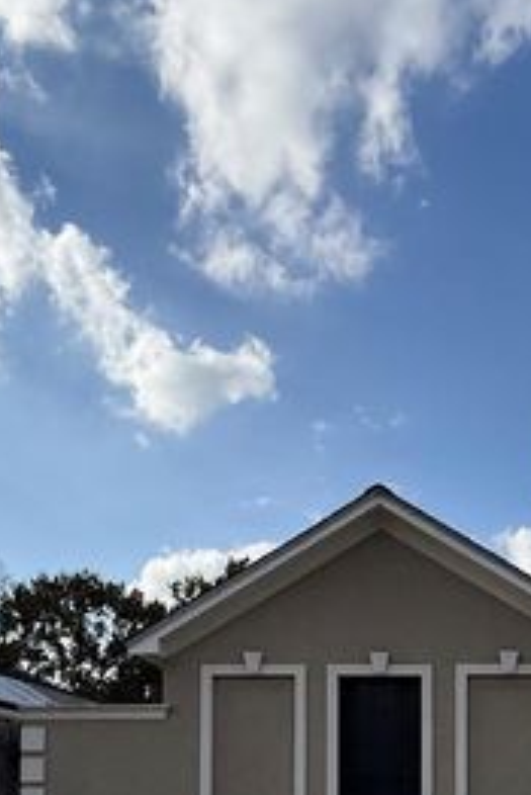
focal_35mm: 37
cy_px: 784
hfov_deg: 35.1
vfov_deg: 44.6
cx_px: 404
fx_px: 817
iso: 50
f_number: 2.2
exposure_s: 1/2611
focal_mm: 2.22
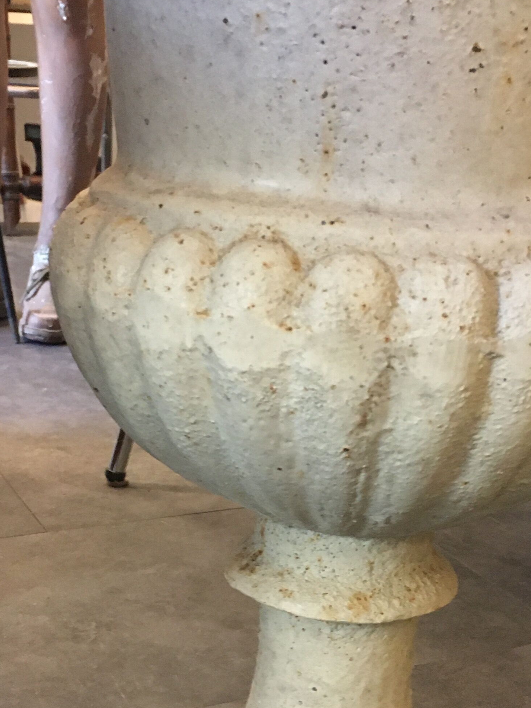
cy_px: 518
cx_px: 264
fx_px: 1227
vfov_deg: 31.7
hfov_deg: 24.4
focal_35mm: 60
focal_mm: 4.15
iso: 200
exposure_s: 1/25
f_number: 2.2
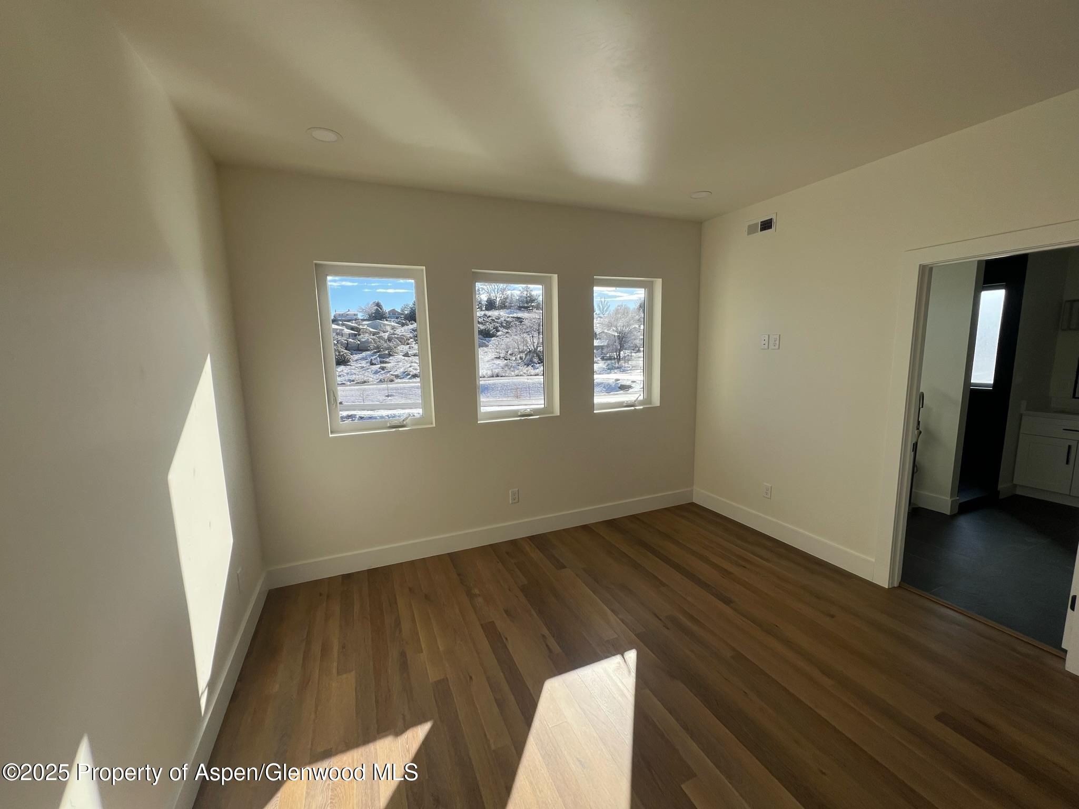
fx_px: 405
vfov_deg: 89.9
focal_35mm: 13
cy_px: 404
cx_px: 540
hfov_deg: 106.2
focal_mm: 1.57
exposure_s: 1/567
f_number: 1.8
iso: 32
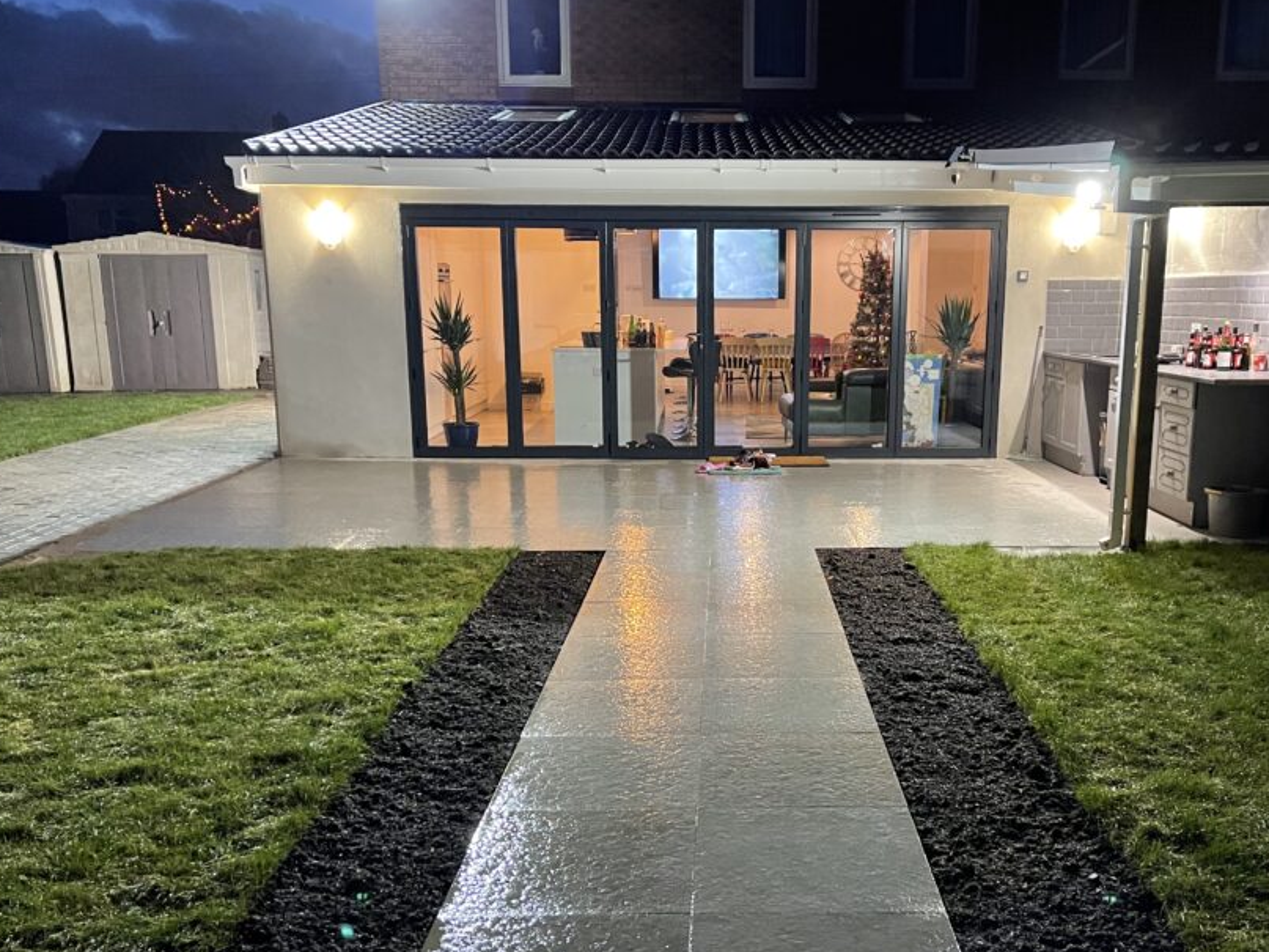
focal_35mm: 33
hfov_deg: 55.1
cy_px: 540
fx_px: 1210
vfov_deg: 42.8
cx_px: 731
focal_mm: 5.1
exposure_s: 1/33
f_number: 1.6
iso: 500
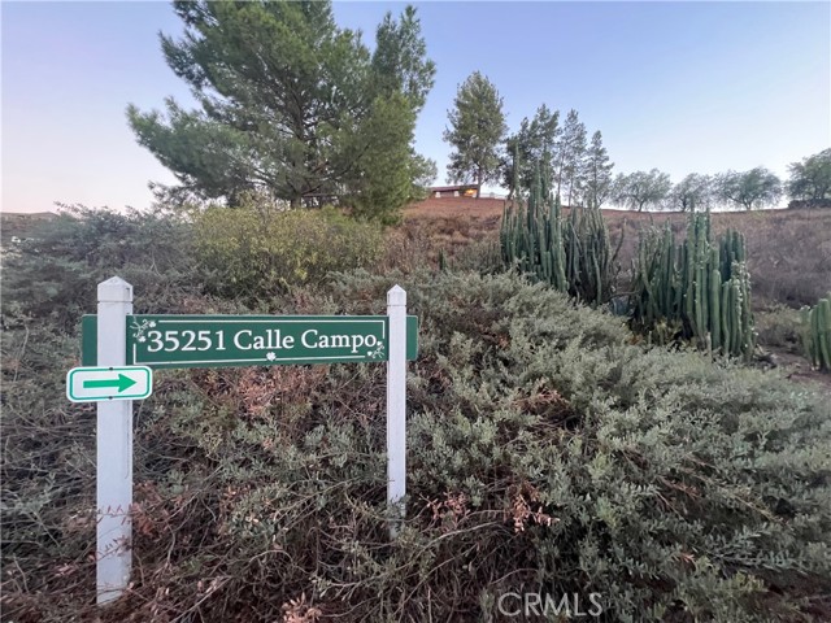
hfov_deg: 106.2
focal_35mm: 13
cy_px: 312
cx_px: 416
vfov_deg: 89.9
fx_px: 312
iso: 400
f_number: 1.8
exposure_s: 1/60
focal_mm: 1.57
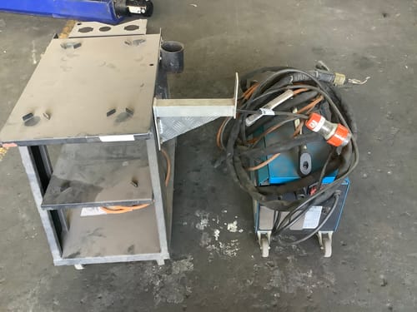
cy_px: 156
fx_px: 373
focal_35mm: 31
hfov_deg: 58.4
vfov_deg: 45.4
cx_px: 208
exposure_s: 1/50
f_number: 2.4
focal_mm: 3.3
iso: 400
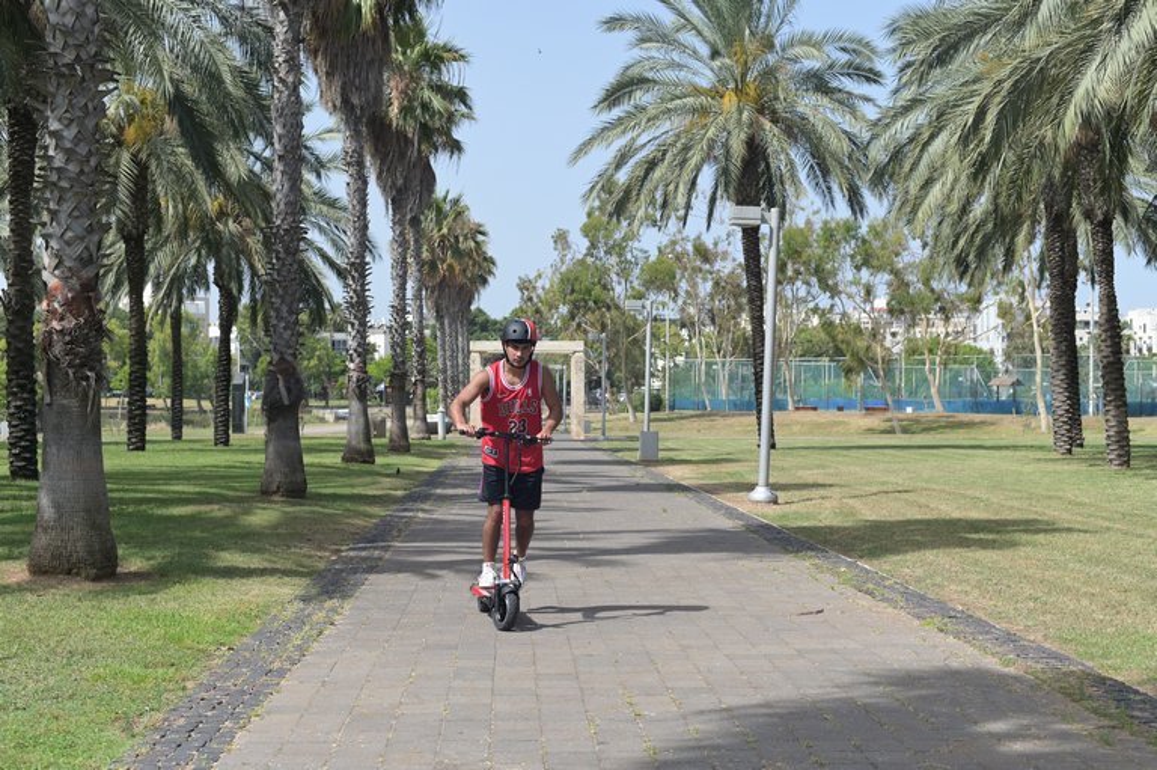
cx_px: 578
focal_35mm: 50
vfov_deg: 27.0
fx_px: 1606
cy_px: 385
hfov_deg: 39.6
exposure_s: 1/2000
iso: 400
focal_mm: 50
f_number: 5.6
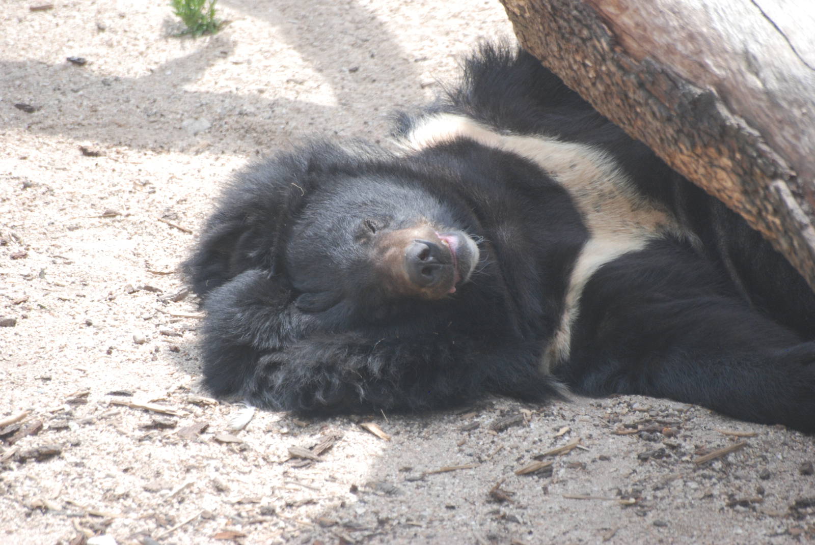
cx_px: 408
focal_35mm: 450
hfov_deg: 4.6
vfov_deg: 3.1
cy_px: 272
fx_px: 10199
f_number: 5.6
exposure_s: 1/320
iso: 400
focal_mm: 300
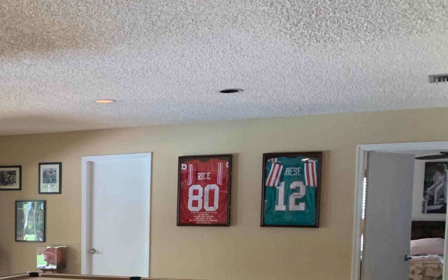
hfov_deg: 32.0
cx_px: 26
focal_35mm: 60
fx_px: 733
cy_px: 286
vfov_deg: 20.9
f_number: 1.8
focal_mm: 4.25
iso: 250
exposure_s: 1/60
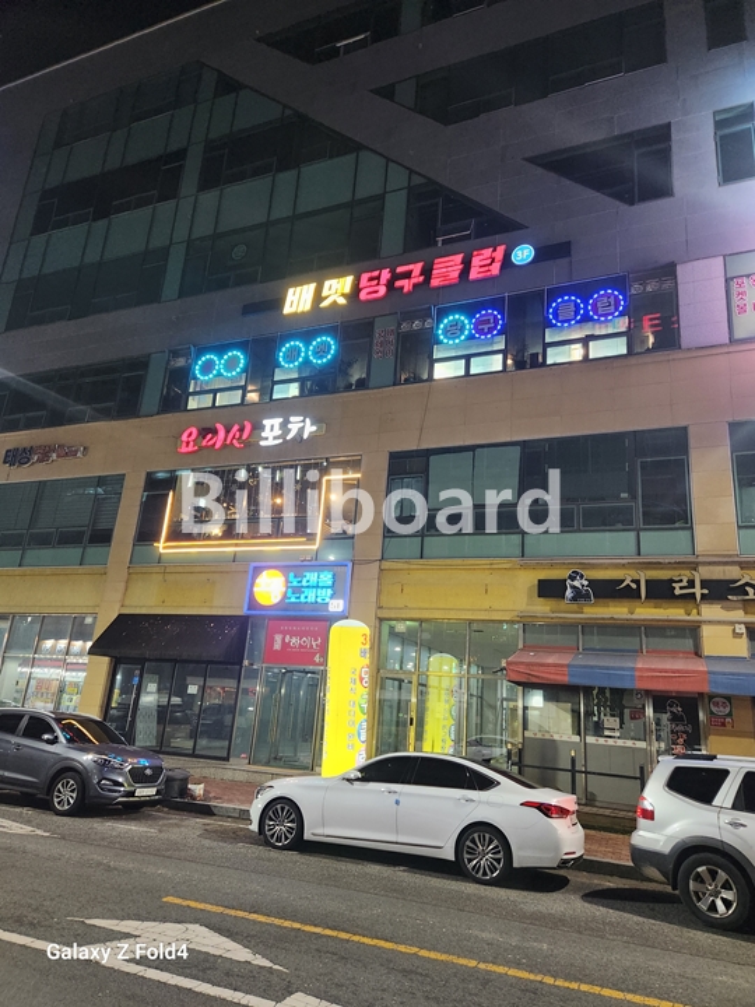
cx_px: 378
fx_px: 669
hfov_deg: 58.9
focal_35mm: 23
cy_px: 504
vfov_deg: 73.9
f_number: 1.8
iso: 800
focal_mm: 5.4
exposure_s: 1/60
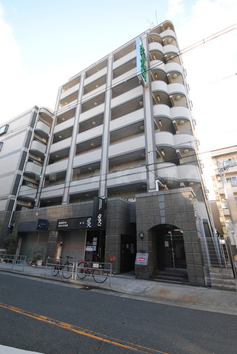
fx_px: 163
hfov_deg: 72.2
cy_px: 177
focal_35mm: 16
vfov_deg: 94.9
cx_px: 118
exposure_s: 1/200
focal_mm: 11
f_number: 8
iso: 800
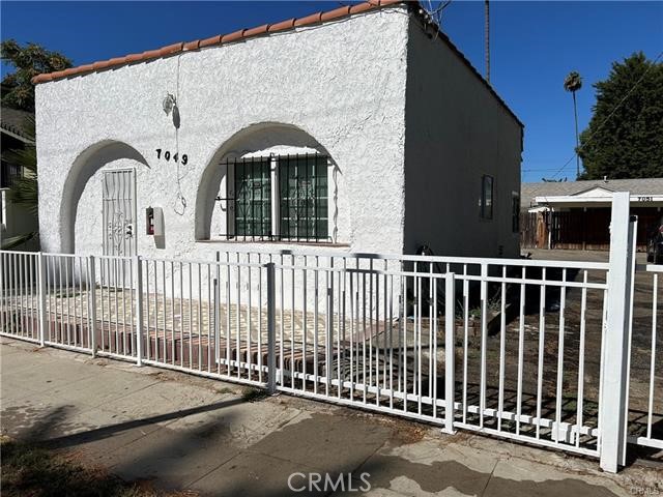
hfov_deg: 67.3
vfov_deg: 53.1
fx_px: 498
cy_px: 248
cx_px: 332
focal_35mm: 26
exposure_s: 1/12658
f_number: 1.5
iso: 50
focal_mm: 5.7
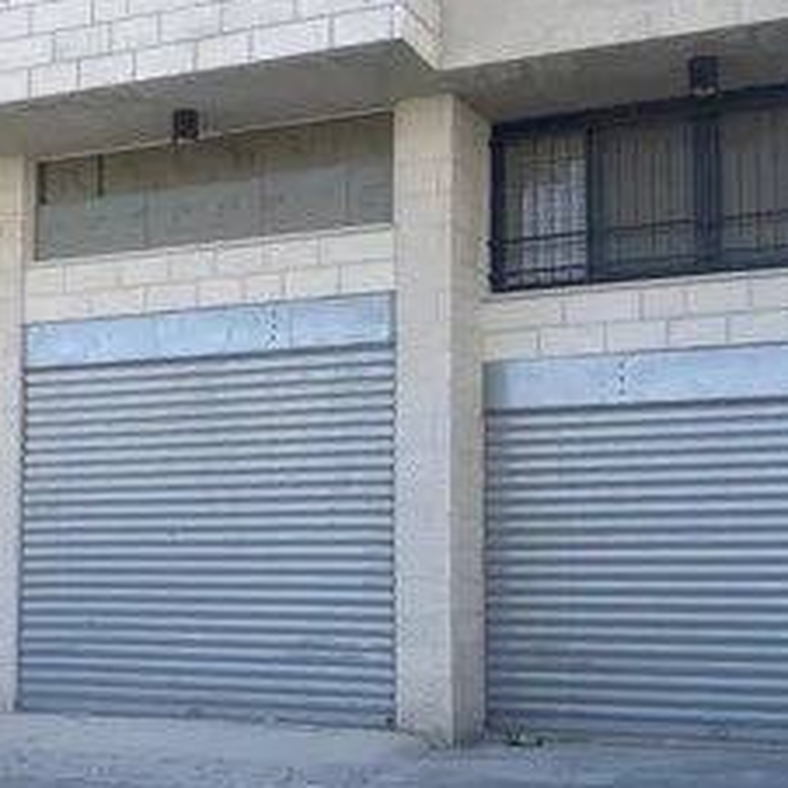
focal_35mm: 65
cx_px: 139
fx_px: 1674
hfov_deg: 25.9
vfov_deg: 26.4
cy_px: 488
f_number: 1.8
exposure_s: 1/1103
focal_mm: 4.25
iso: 32
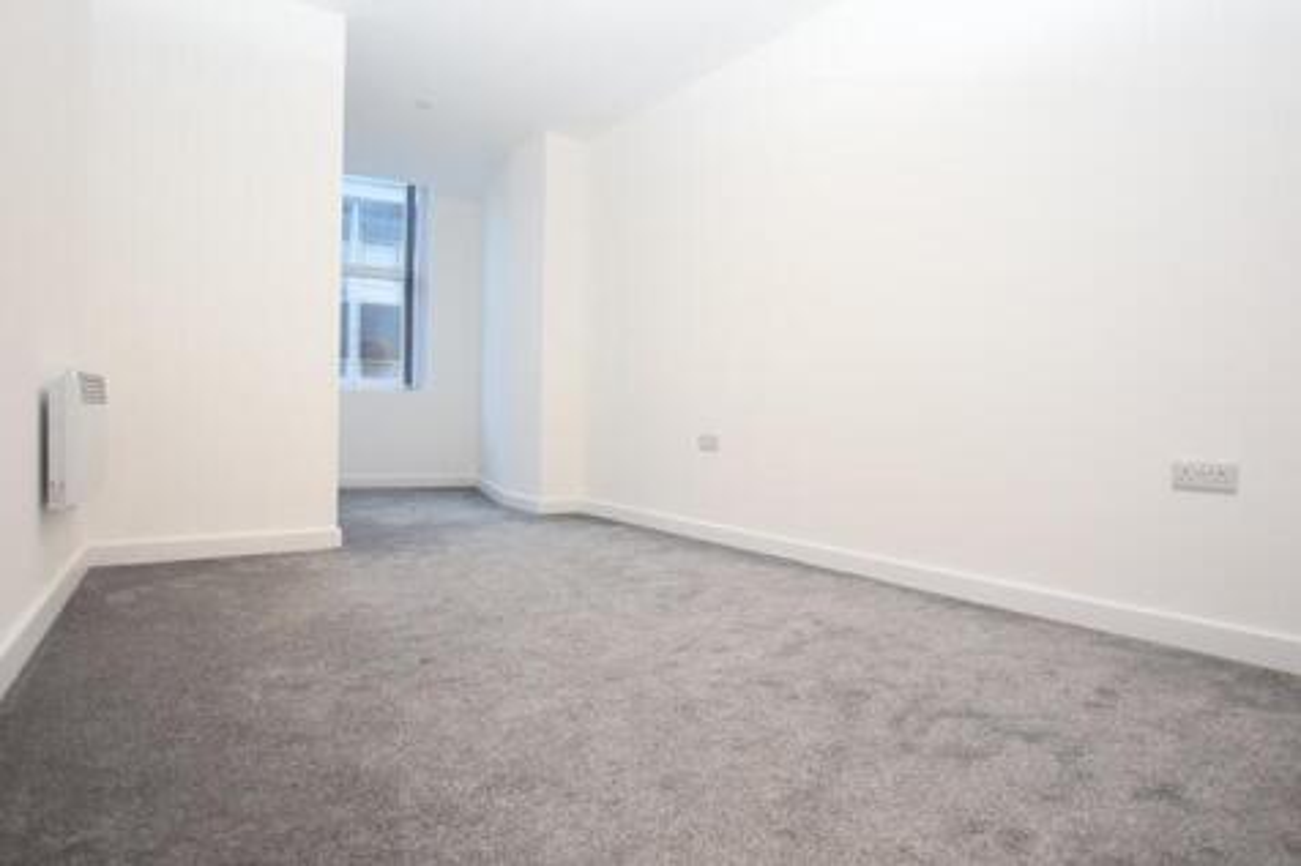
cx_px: 650
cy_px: 433
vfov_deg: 67.3
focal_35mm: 18
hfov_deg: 90.0
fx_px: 650
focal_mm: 12
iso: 800
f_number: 4.5
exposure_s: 1/80
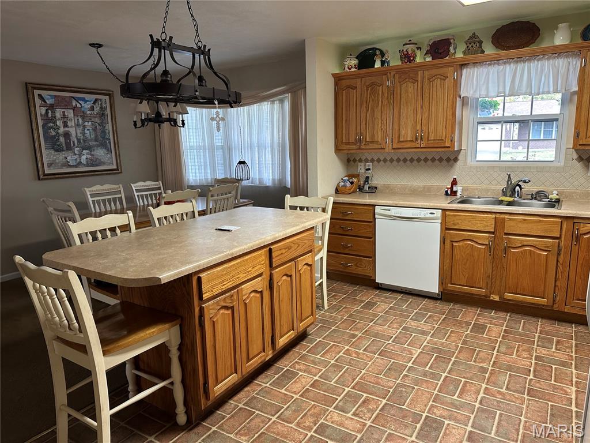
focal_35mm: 24
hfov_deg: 71.6
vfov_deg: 56.8
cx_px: 295
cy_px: 222
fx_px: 409
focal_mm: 6.86
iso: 160
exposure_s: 1/60
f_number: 1.78
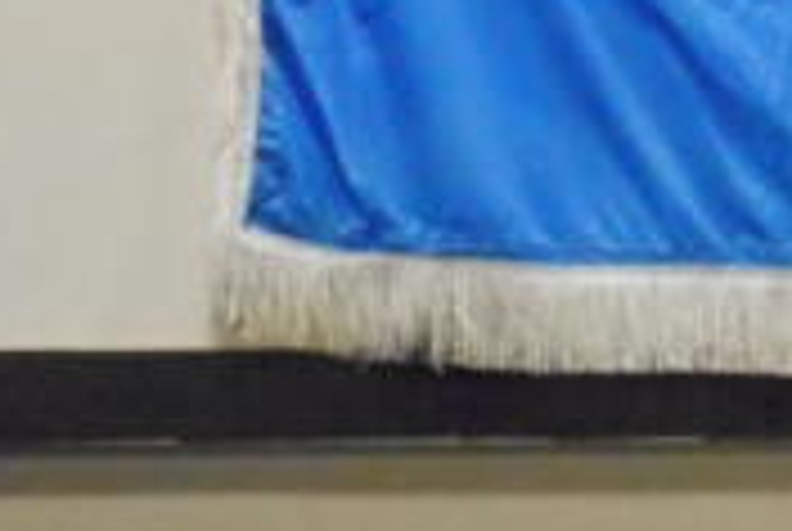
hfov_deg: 8.9
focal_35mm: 227
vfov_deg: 6.0
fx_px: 5002
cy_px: -110
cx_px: 1026
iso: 1600
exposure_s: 1/40
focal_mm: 13.8
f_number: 5.5
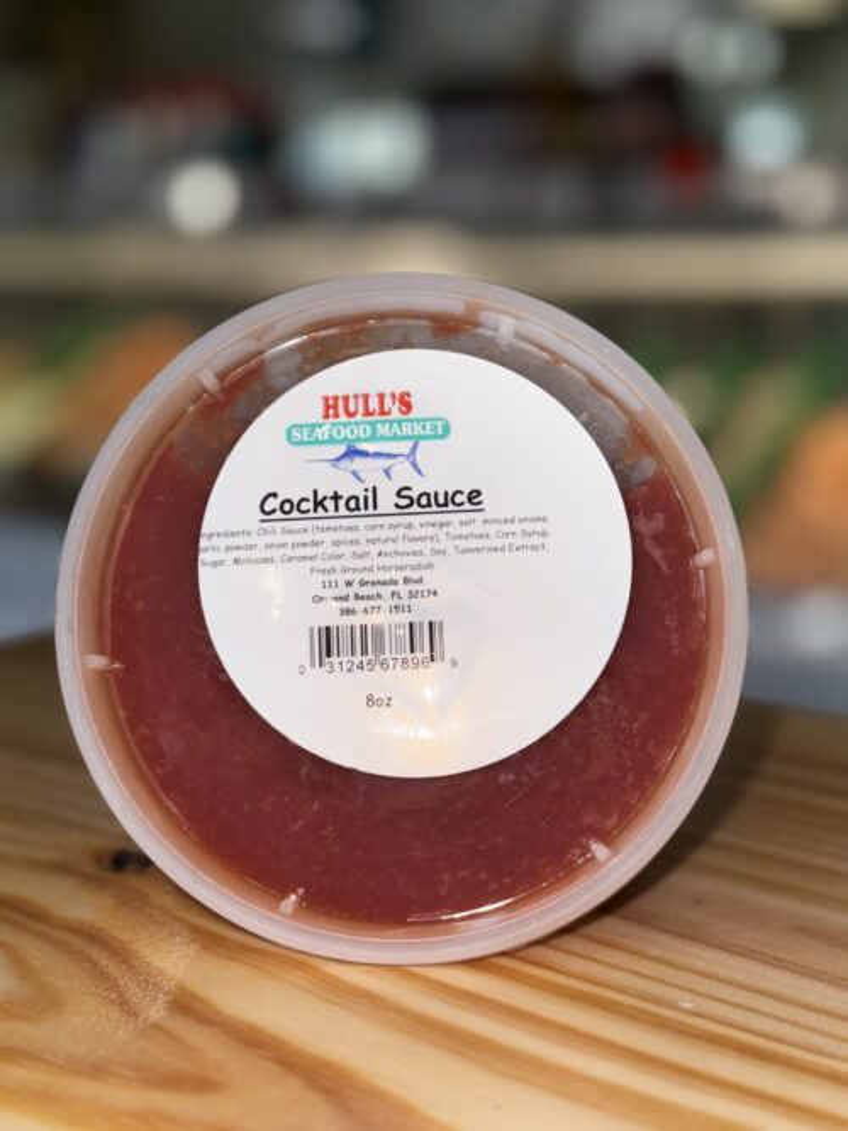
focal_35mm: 48
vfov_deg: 39.7
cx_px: 424
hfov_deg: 30.3
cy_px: 566
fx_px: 1568
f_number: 1.78
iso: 50
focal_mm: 6.76
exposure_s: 1/645
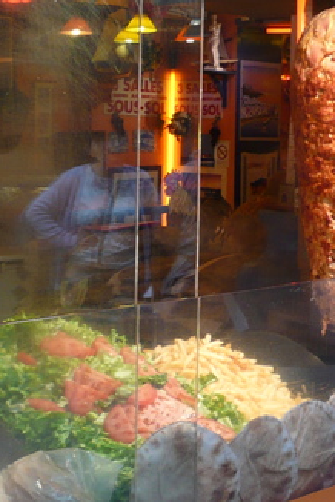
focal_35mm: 86
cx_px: 274
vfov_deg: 23.5
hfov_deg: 15.8
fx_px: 1200
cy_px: 158
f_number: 3.4
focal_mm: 4.9
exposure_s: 1/30
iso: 100
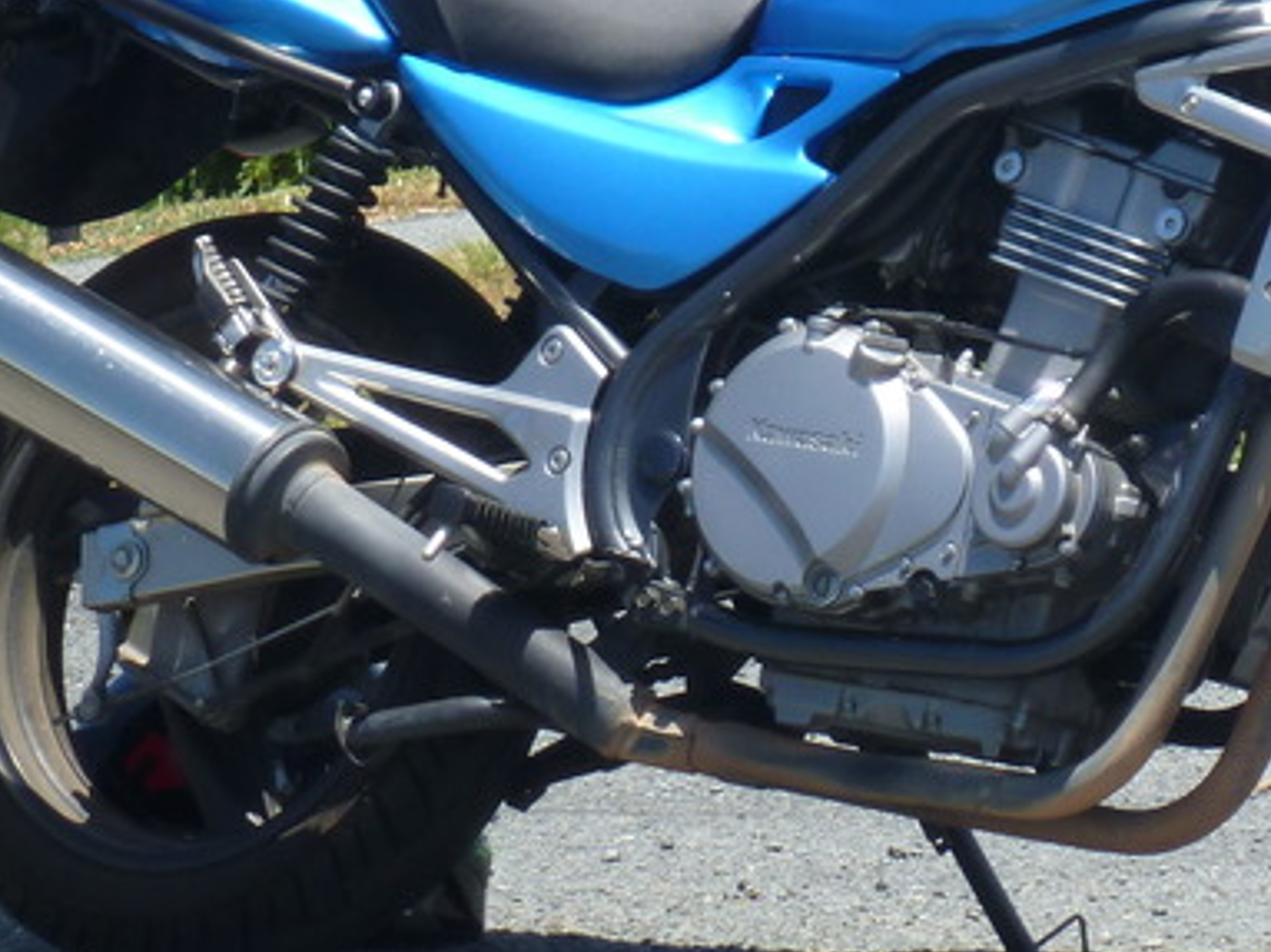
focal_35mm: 305
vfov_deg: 4.9
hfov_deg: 6.5
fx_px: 11195
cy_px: 239
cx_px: 1059
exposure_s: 1/200
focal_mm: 22.8
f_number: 5.9
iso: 100
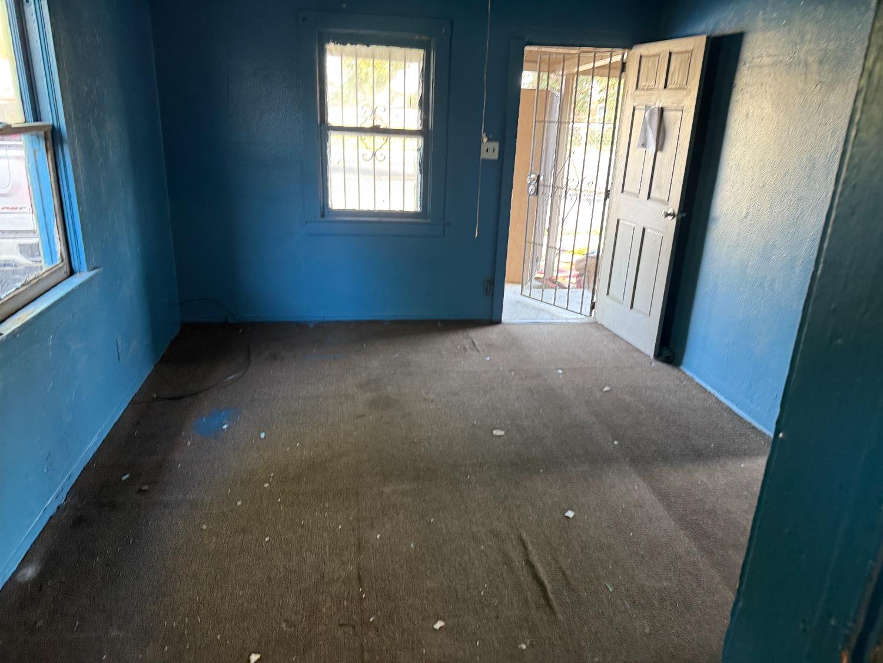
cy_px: 332
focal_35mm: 24
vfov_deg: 56.8
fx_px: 612
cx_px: 442
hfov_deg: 71.6
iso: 320
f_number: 1.78
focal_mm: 6.76
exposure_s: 1/60
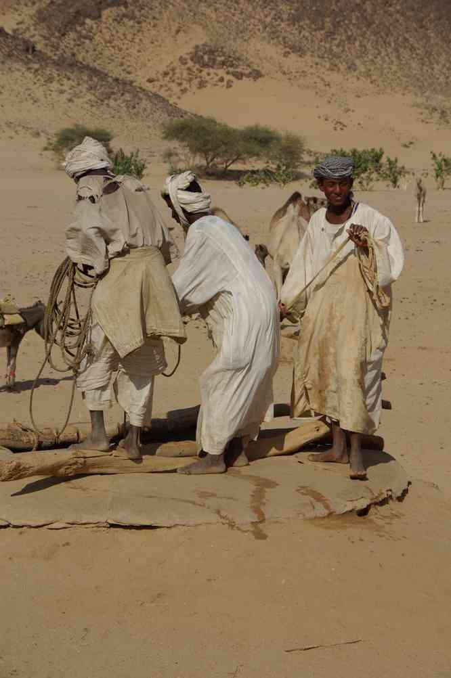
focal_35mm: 98
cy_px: 339
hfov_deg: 14.0
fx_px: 1836
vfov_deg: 20.9
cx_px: 226
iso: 100
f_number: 9.5
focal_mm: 65
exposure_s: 1/500
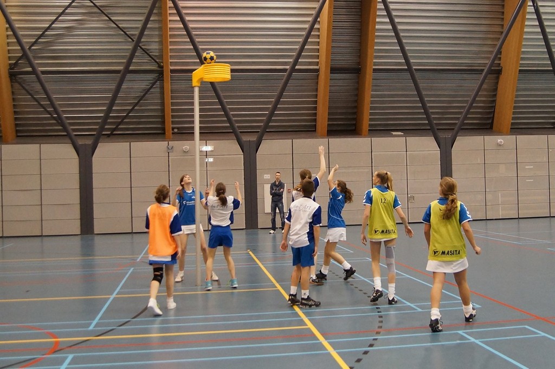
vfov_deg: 50.4
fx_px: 393
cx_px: 278
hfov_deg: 70.5
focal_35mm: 26
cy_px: 184
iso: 1000
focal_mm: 17
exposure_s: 1/200
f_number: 2.8
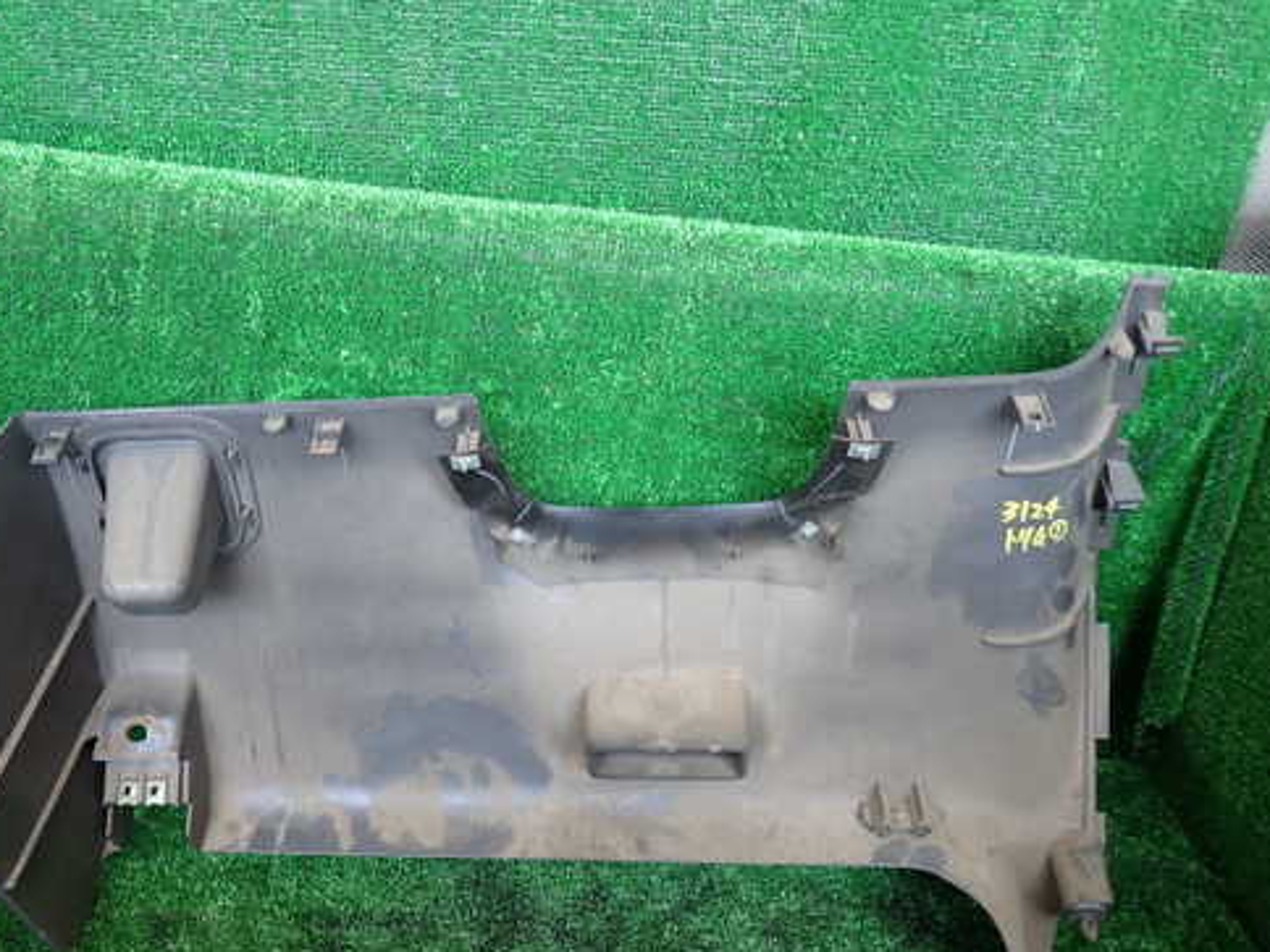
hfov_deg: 57.8
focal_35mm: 31
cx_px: 501
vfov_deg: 45.4
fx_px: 1137
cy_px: 525
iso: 100
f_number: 2
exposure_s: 1/60
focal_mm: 4.5
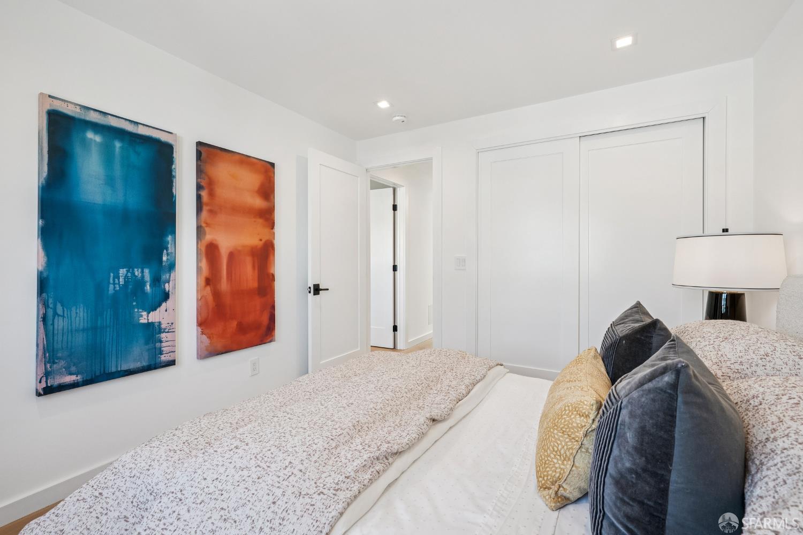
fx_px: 357
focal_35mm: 16
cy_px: 268
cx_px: 402
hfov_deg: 96.7
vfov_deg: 73.7
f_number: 8
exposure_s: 1/80
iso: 640
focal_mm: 16
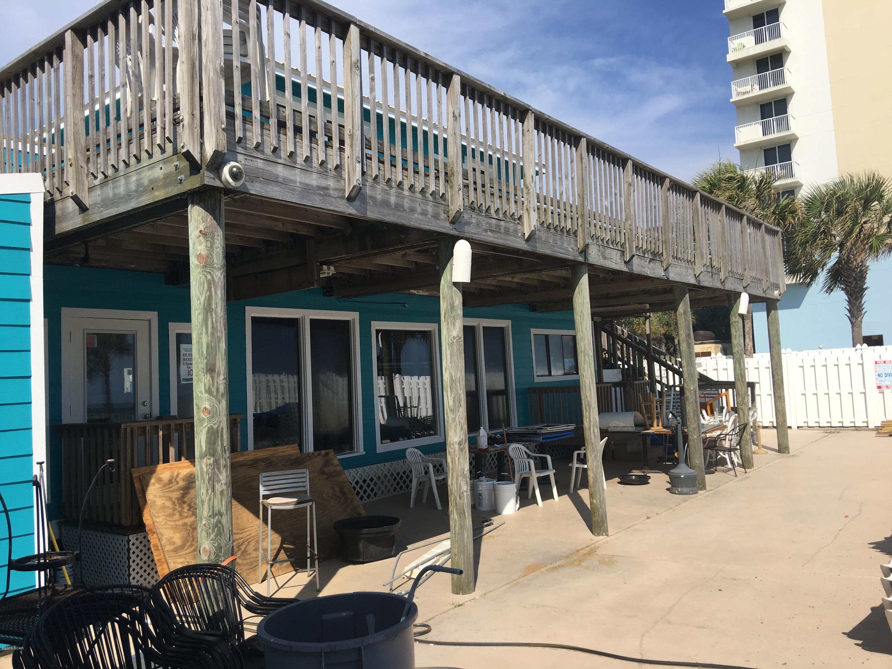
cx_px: 446
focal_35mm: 29
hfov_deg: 61.7
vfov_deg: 48.2
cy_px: 334
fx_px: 747
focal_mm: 4.15
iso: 25
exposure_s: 1/1789
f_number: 2.2
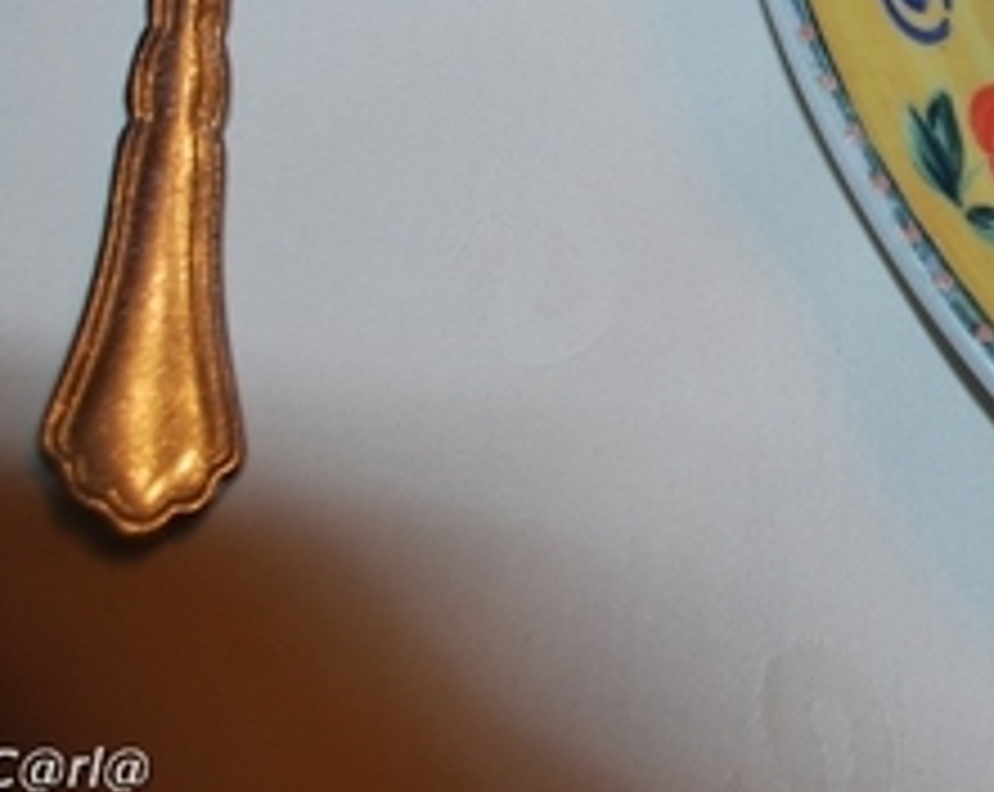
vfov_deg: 16.2
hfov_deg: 19.6
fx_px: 2702
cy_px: -47
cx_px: 1196
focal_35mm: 92
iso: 200
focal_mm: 24
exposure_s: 1/60
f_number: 4.2
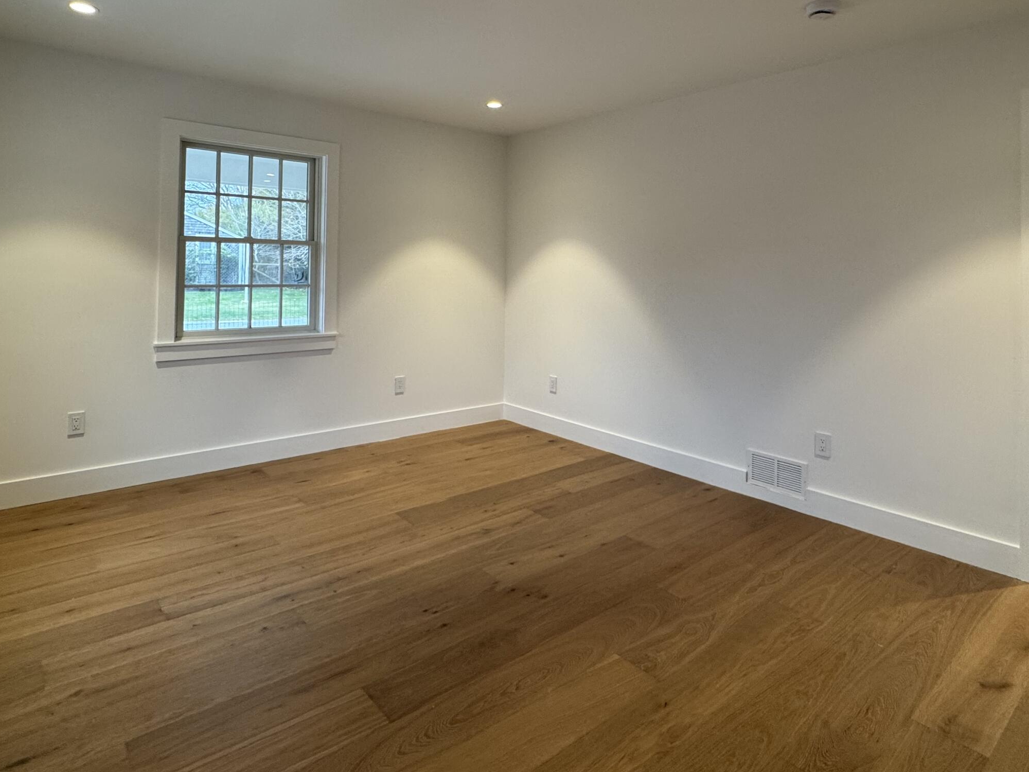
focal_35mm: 21
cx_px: 517
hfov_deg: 79.0
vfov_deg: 61.9
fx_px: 624
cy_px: 256
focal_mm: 2.22
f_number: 2.2
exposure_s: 1/120
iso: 160
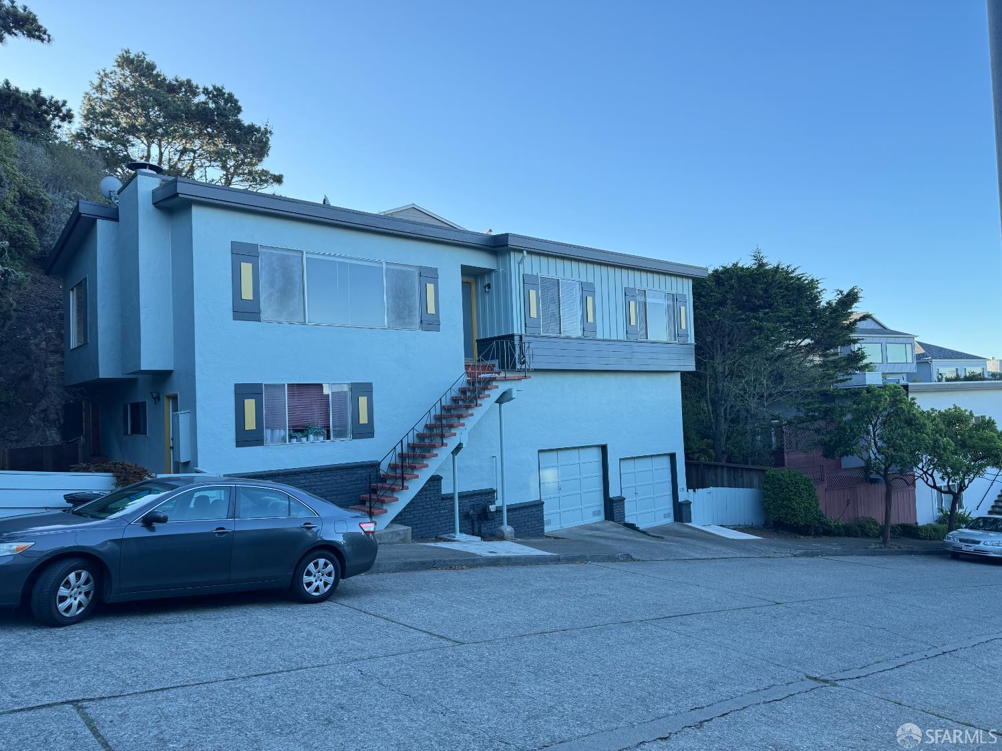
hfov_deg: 71.6
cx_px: 501
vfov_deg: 56.8
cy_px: 376
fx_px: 695
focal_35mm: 24
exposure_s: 1/535
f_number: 1.78
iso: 100
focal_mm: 6.76
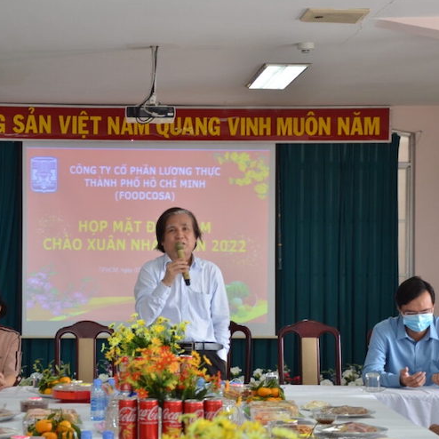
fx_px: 1420
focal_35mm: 99
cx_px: 178
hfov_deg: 17.6
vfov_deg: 17.6
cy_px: 230
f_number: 4.8
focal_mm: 48
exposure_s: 1/60
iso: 800
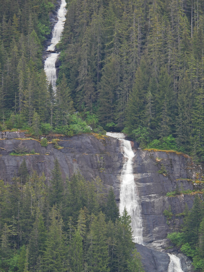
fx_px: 2986
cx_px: 102
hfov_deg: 3.9
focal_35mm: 380
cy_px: 136
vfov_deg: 5.2
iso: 110
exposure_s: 1/125
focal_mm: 67.8
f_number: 5
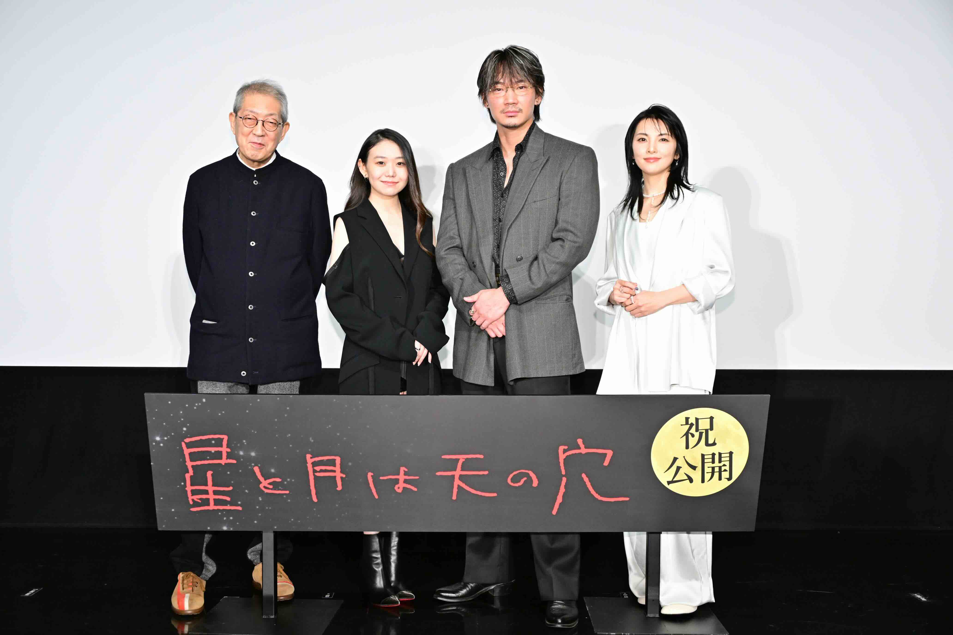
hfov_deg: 48.5
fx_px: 1059
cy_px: 318
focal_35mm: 40
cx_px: 476
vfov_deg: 33.4
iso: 2500
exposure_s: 1/200
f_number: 5
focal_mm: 40
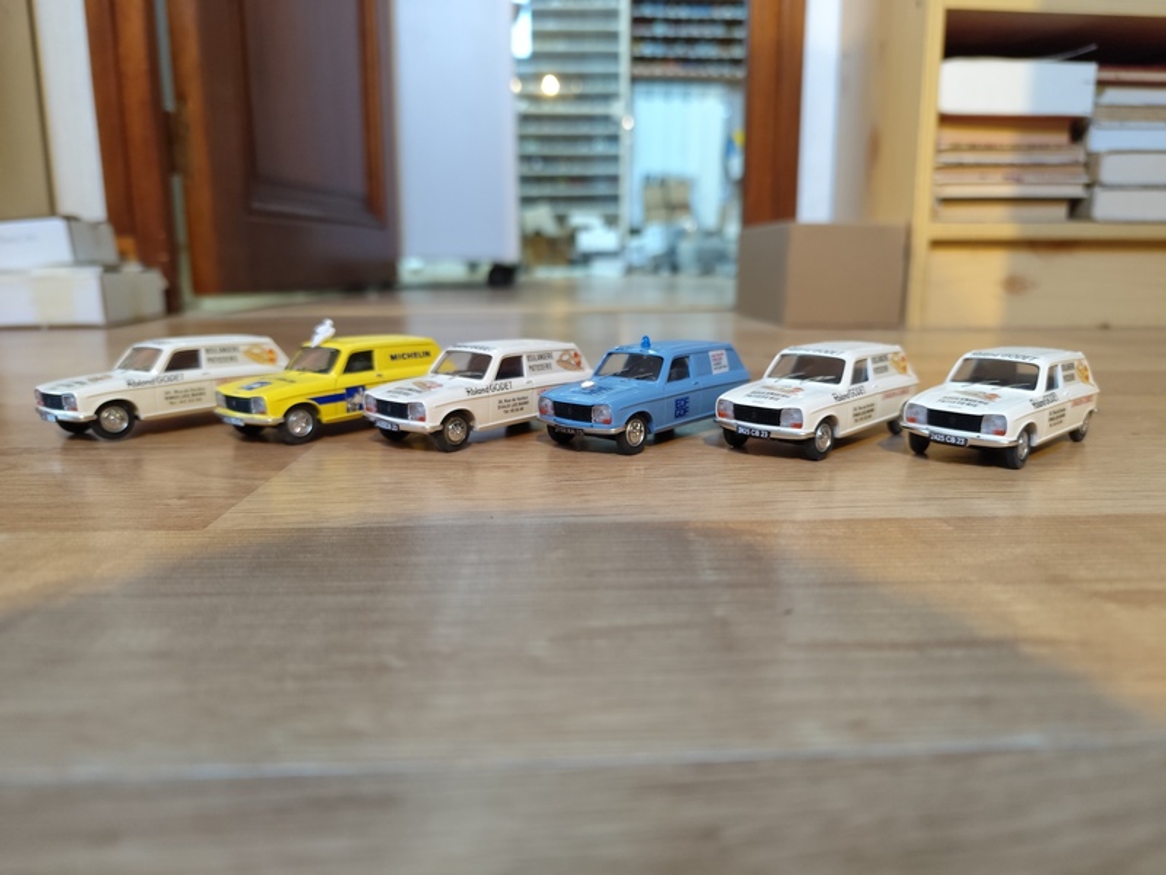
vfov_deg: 58.9
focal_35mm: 23
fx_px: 775
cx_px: 583
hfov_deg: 73.9
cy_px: 438
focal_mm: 6.19
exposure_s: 1/25
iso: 2000
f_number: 1.65
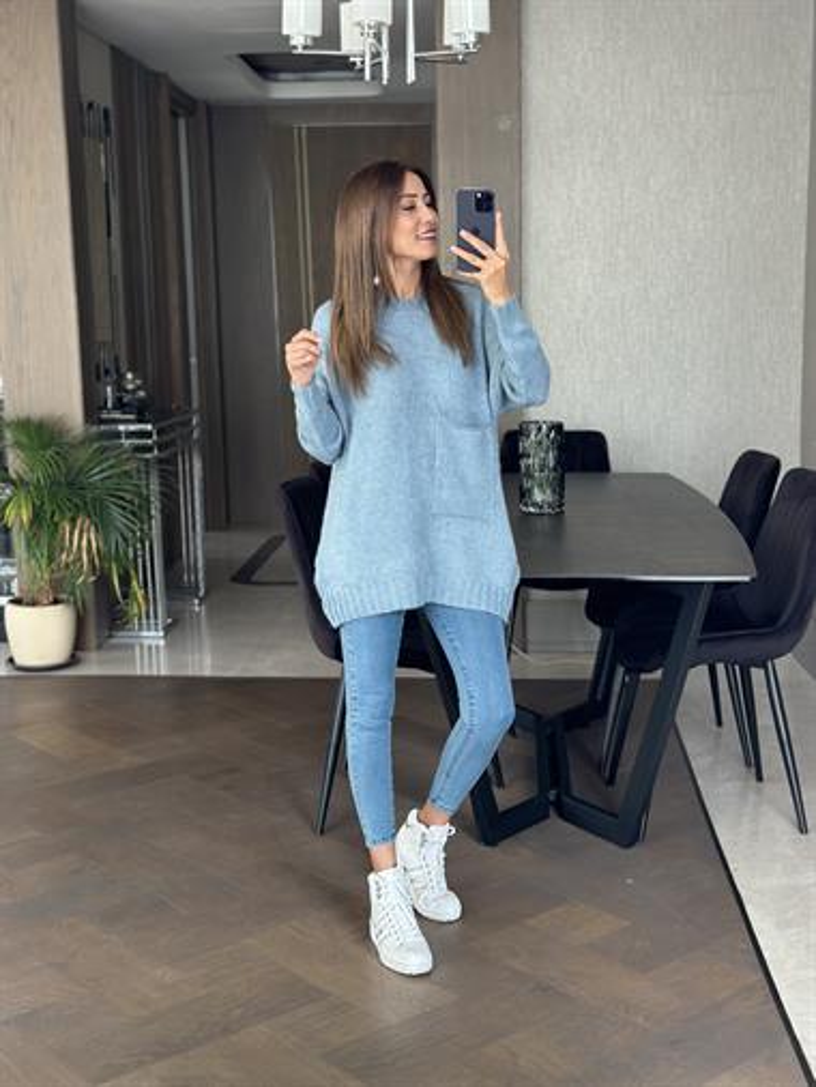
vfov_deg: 39.6
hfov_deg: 30.3
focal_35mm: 48
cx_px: 408
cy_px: 544
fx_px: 1507
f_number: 1.78
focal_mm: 6.86
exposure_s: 1/96
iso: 125
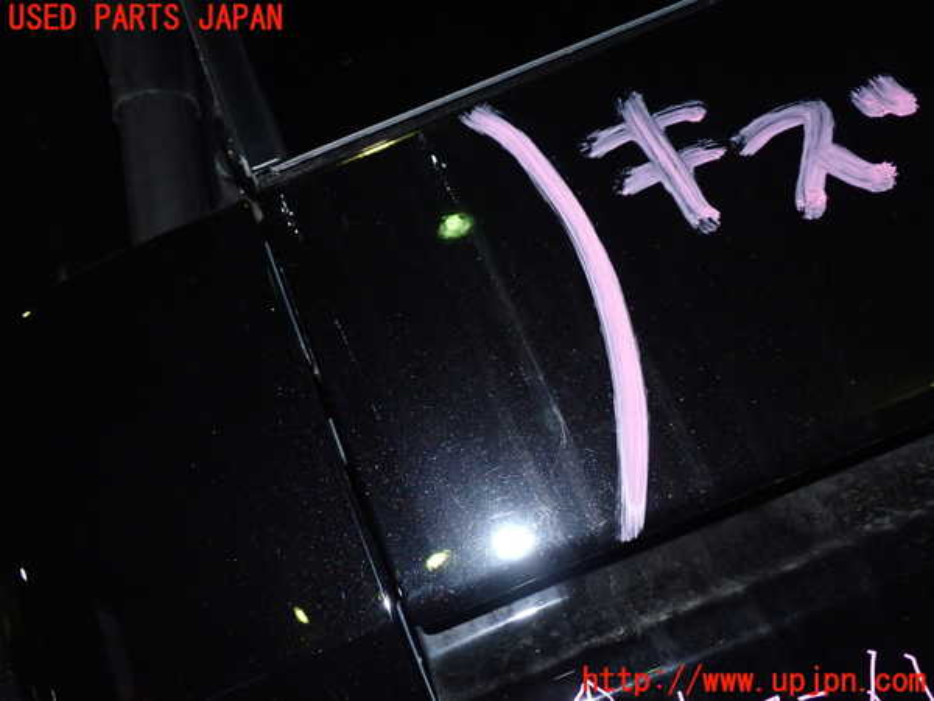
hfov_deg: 49.0
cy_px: 350
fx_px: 1025
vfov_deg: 37.7
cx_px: 467
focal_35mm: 38
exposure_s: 1/40
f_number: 8
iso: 640
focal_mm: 6.83
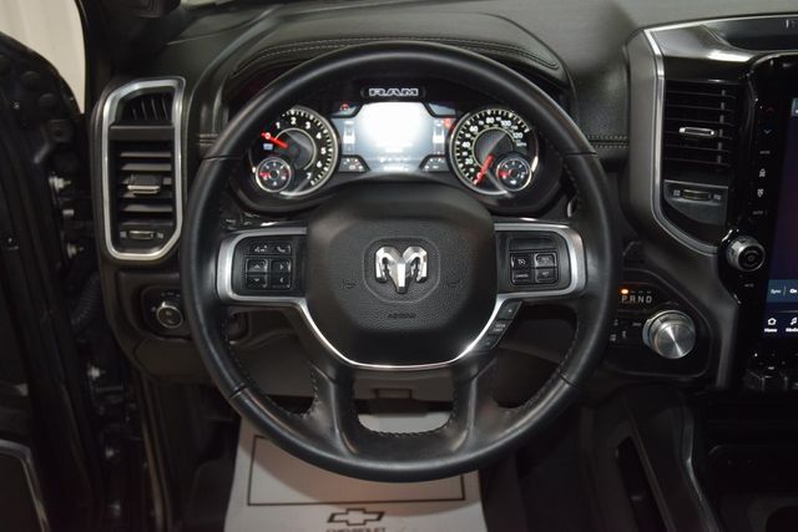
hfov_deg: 47.9
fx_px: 898
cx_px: 399
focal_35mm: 40
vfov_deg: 33.0
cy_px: 266
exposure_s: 1/60
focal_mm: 27
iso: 1000
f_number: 3.8
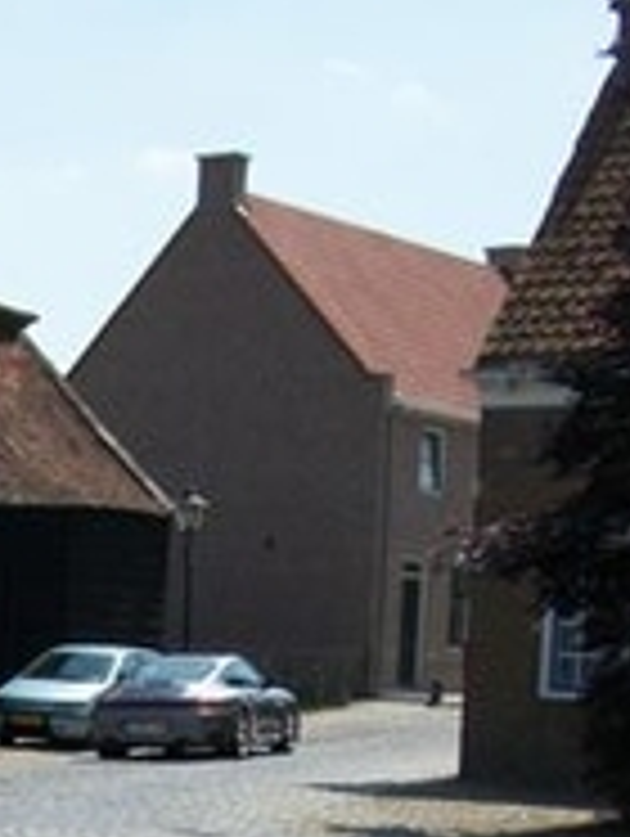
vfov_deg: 18.1
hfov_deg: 13.5
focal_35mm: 103
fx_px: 2494
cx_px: -351
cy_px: 1004
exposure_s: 1/200
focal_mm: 5.7
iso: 80
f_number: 8.8
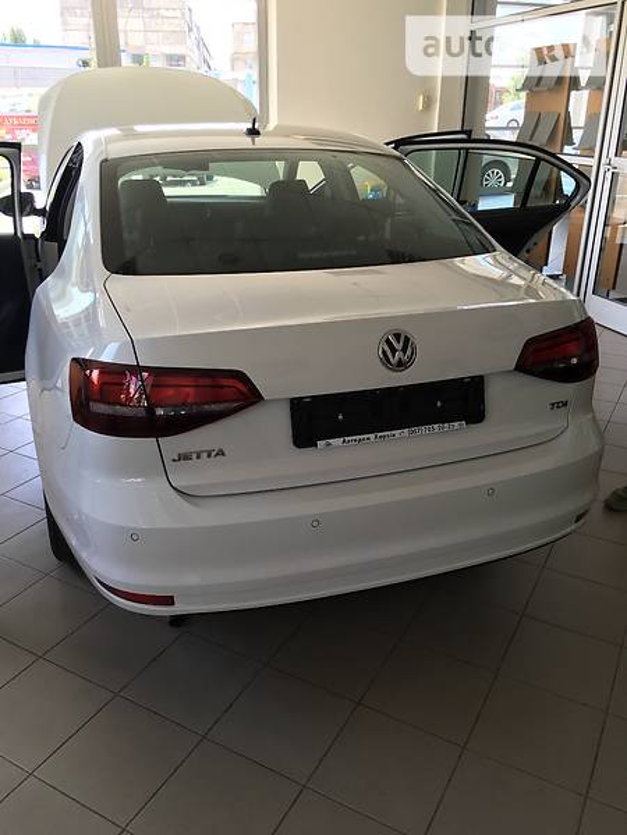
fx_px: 700
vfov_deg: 61.7
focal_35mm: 29
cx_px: 314
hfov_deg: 48.2
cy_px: 418
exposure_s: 1/100
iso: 32
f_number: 2.2
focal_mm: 4.2
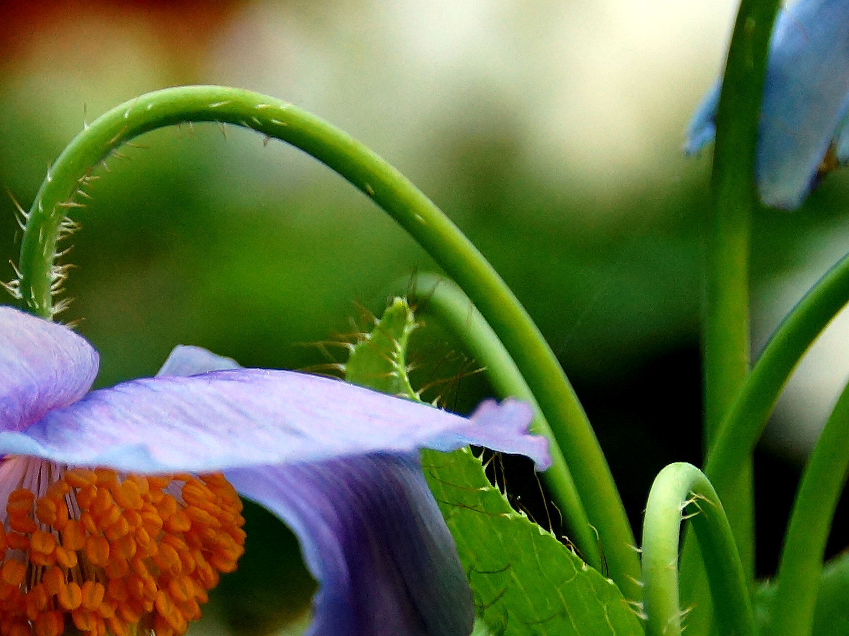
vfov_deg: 5.3
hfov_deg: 7.1
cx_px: 115
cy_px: 553
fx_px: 6866
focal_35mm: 280
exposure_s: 1/160
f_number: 5
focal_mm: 55
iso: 400
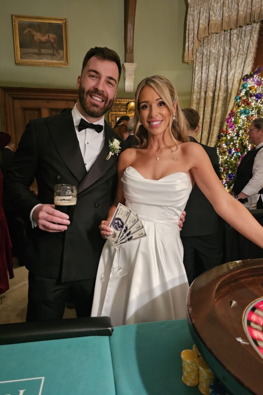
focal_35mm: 24
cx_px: 131
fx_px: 263
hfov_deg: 53.1
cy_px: 197
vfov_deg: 73.8
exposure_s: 1/25
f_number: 1.7
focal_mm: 6.3
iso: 800
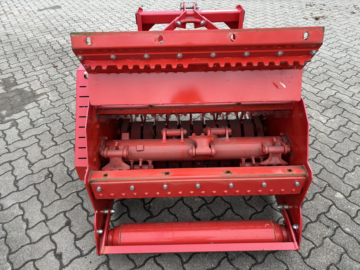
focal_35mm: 26
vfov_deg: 53.1
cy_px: 135
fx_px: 270
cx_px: 180
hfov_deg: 67.3
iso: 40
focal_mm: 5.96
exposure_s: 1/121
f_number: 1.6
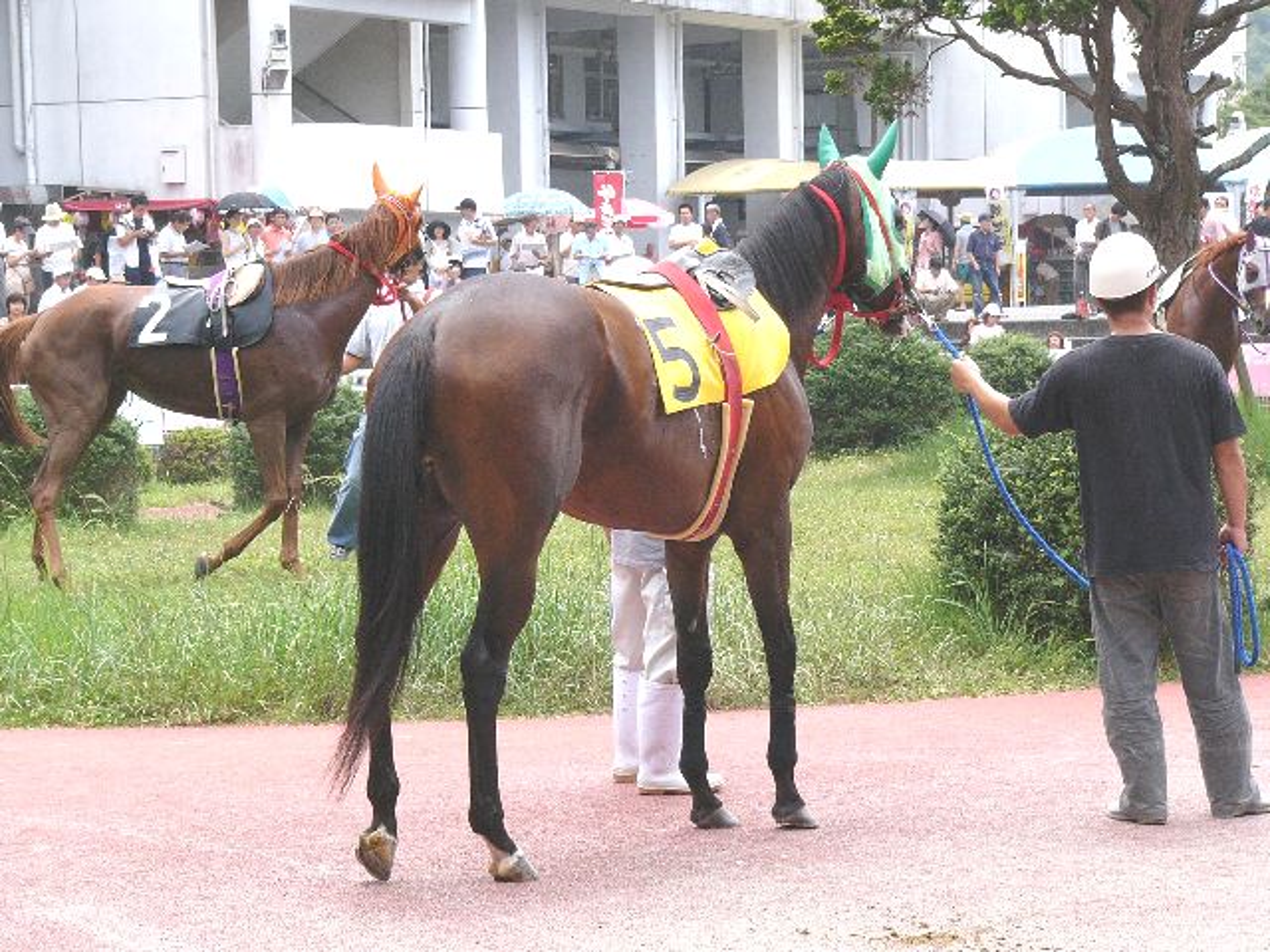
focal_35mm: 112
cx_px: 635
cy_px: 476
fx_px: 4109
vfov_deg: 13.2
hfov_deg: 17.6
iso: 100
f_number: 5.2
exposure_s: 1/400
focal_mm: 18.6
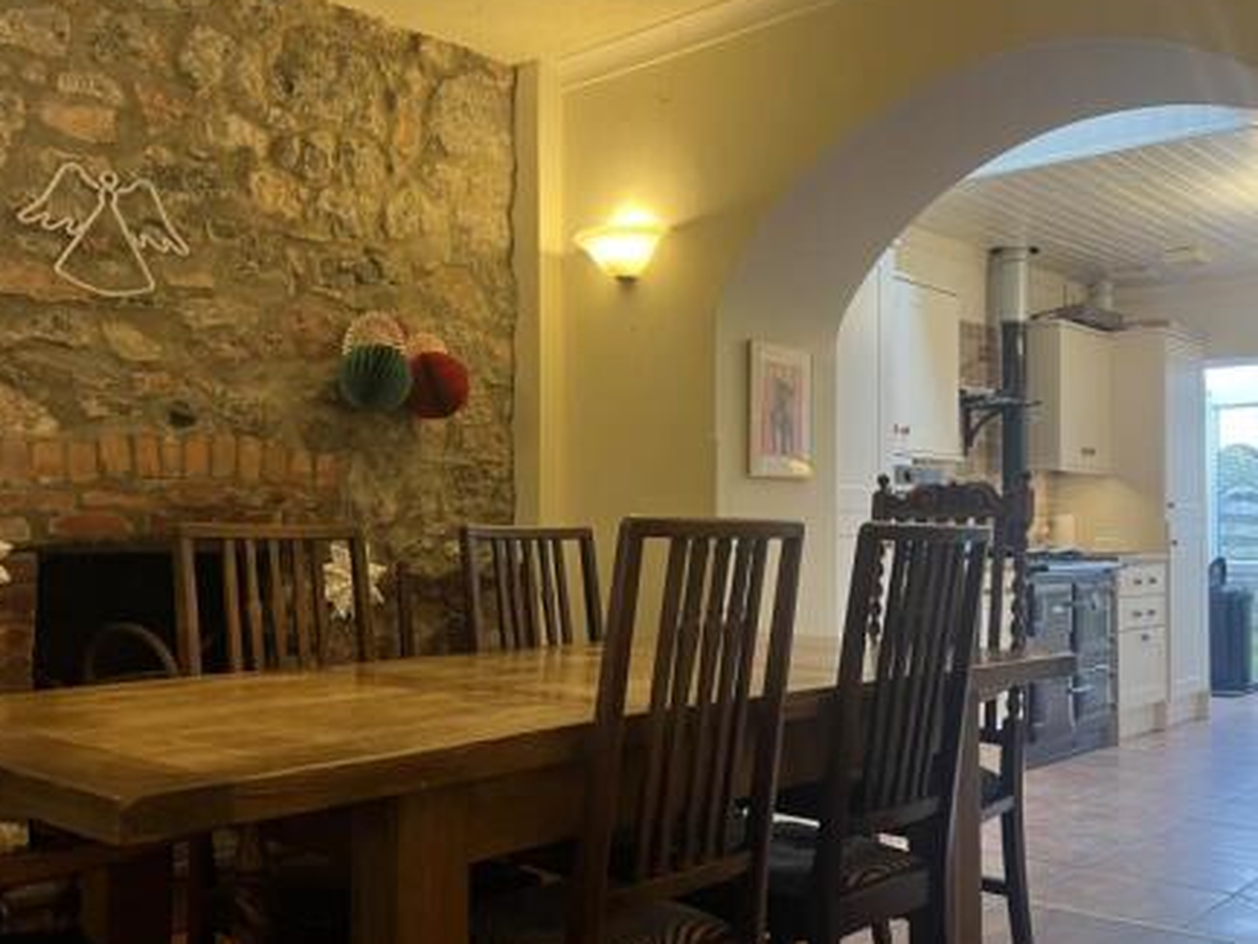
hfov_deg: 52.5
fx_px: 1272
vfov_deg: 40.7
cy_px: 501
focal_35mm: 35
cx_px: 687
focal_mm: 5.7
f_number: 1.5
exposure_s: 1/50
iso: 80
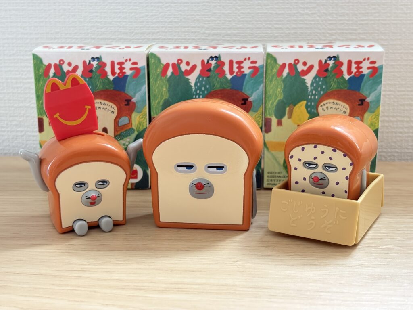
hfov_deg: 36.8
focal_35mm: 52
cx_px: 206
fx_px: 620
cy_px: 155
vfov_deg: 28.0
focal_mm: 5.96
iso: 320
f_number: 1.6
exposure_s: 1/38
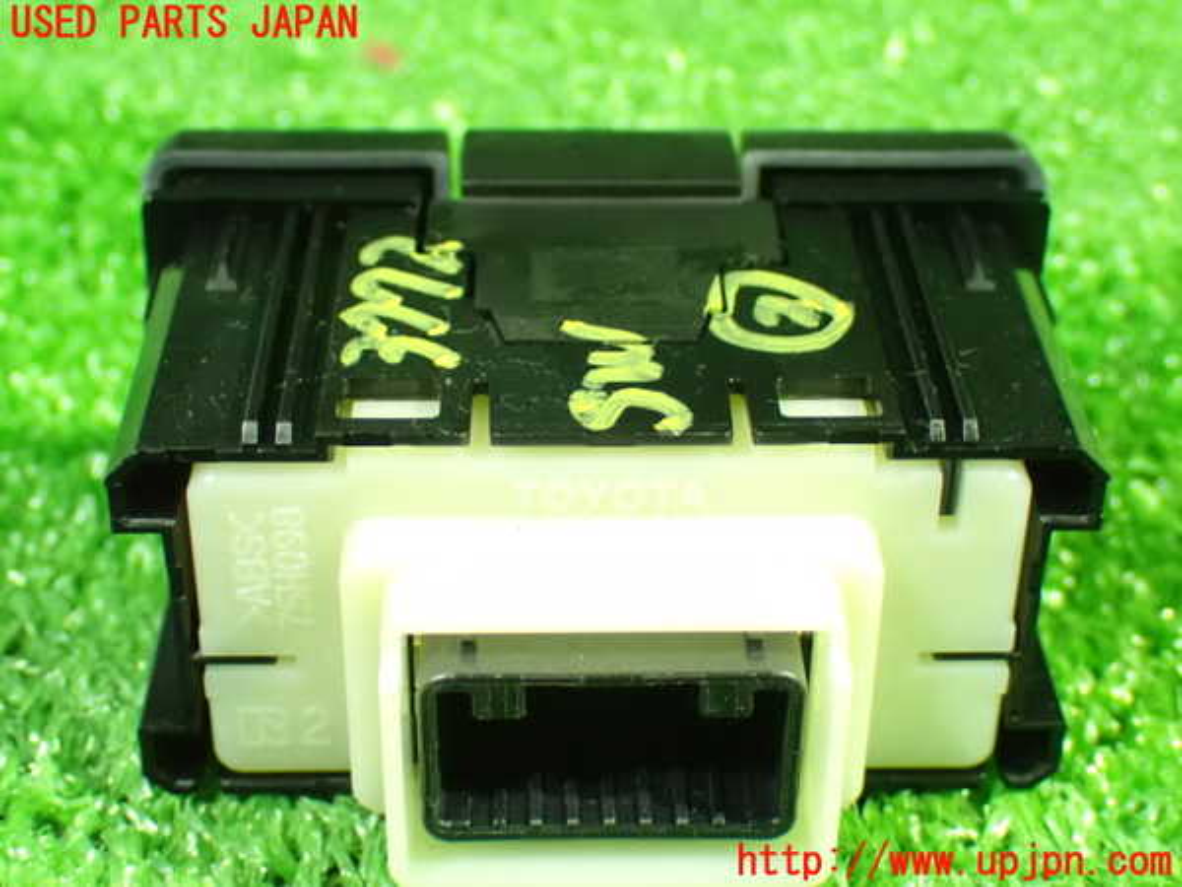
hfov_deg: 31.2
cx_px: 591
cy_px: 444
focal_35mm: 62
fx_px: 2117
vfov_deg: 23.7
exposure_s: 1/13
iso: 1600
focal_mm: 11.09
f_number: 3.6
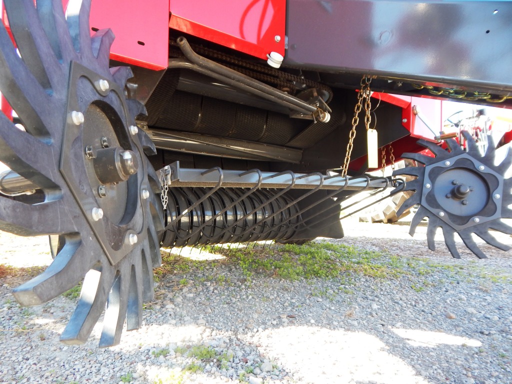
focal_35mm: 22
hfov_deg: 76.4
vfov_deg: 61.1
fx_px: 325
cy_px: 192
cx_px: 256
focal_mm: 4
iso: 125
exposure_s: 1/100
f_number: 3
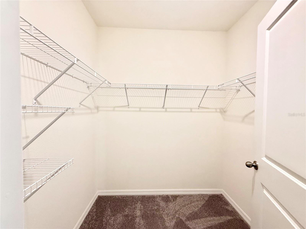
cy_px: 114
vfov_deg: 85.7
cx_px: 153
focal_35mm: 14
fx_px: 124
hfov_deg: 102.1
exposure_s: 1/120
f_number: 2.2
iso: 320
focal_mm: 2.22
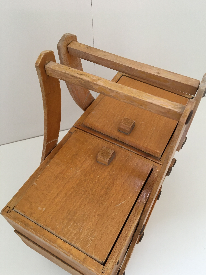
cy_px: 141
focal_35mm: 30
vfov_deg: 60.0
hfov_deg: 46.8
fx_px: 238
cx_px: 105
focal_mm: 4.15
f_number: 2.2
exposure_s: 1/33
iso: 80
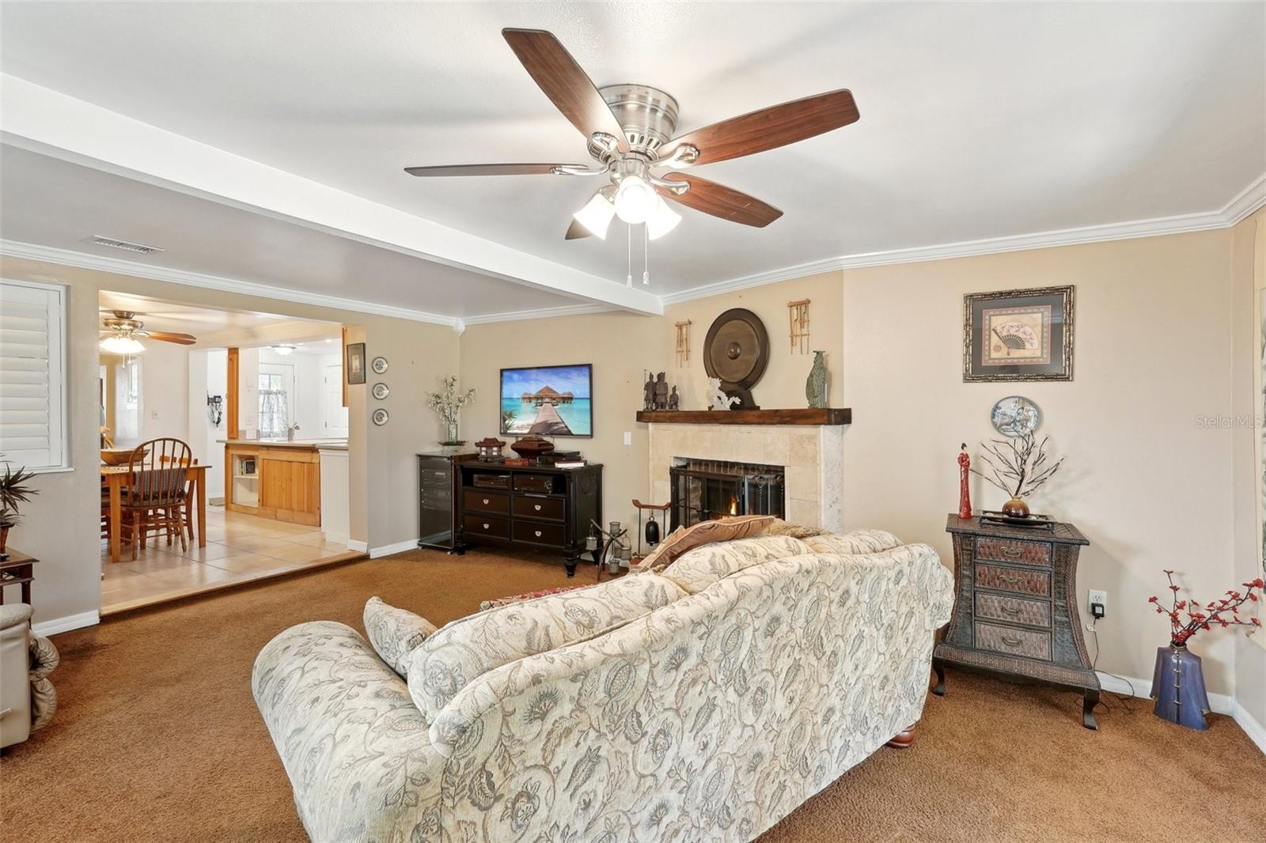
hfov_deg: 96.7
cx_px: 633
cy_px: 422
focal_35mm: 16
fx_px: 563
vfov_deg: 73.7
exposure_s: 1/8
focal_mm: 16
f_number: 8
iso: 400
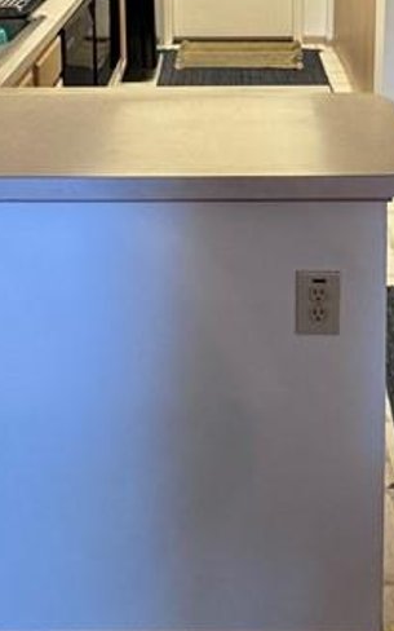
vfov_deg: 37.0
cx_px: 232
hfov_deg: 27.9
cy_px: -52
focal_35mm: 46
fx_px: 790
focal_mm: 2.22
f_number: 2.2
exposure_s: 1/120
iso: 250
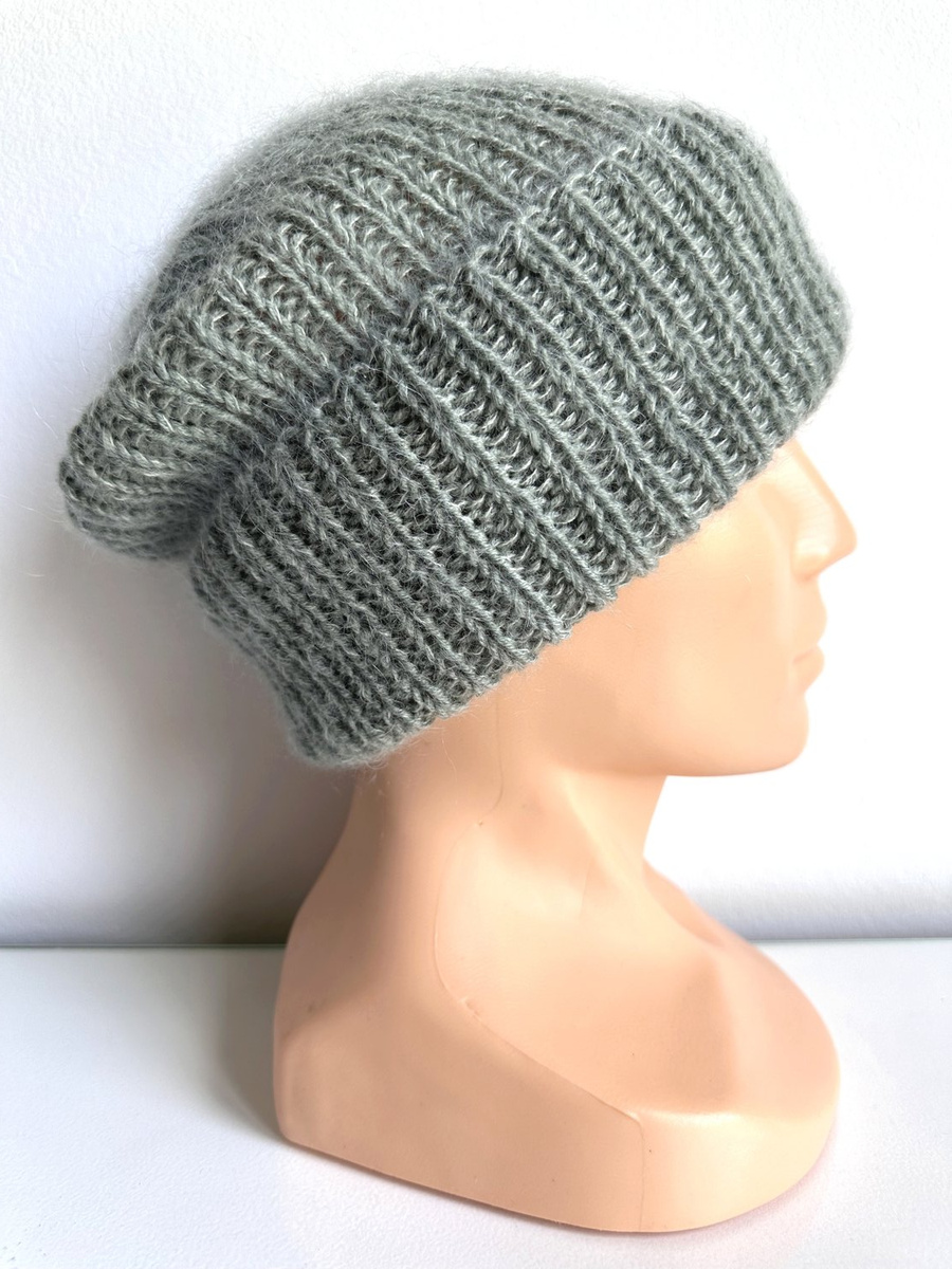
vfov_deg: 71.6
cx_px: 476
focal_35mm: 24
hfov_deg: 56.8
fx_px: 880
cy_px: 634
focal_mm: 6.86
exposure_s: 1/121
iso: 64
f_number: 1.78
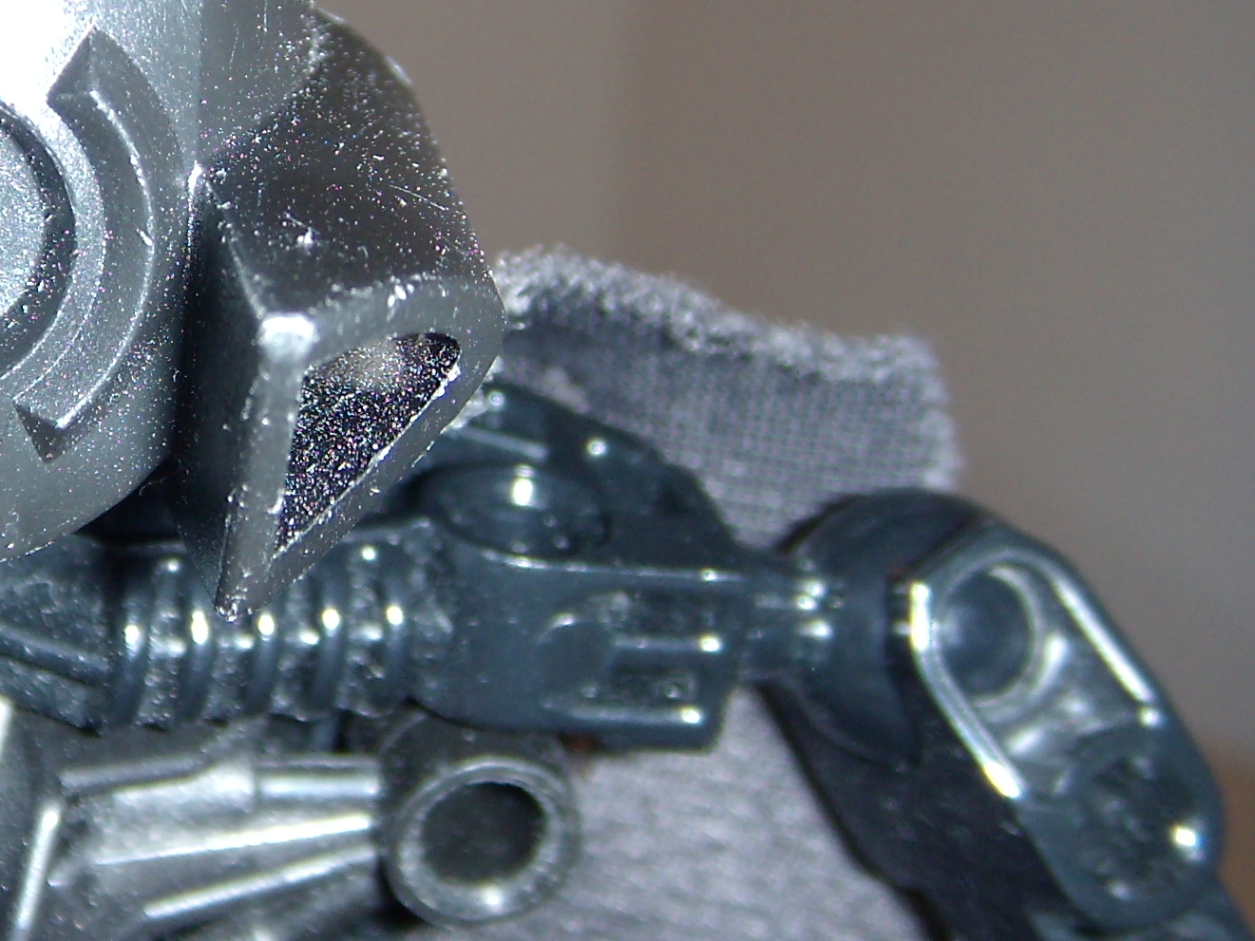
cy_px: 243
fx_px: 2937
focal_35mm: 81
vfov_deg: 18.1
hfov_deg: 23.0
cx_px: -30
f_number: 3.5
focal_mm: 6.4
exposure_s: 1/60.2
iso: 64
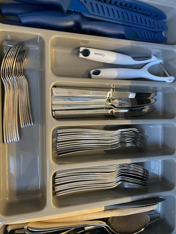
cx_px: 88
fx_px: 176
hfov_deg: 53.1
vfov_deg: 67.3
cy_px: 117
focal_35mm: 26
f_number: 1.8
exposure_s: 1/50
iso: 250
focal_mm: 4.25
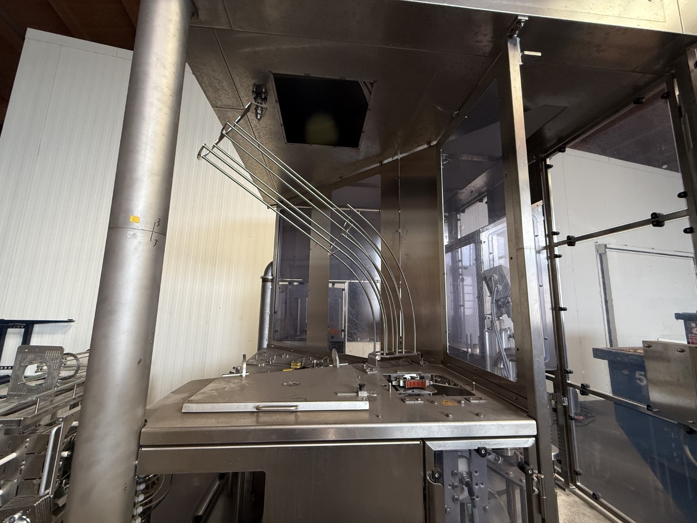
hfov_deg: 102.1
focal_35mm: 14
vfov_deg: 85.7
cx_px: 348
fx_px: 282
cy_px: 262
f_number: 2.2
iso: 250
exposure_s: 1/100
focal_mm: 2.22
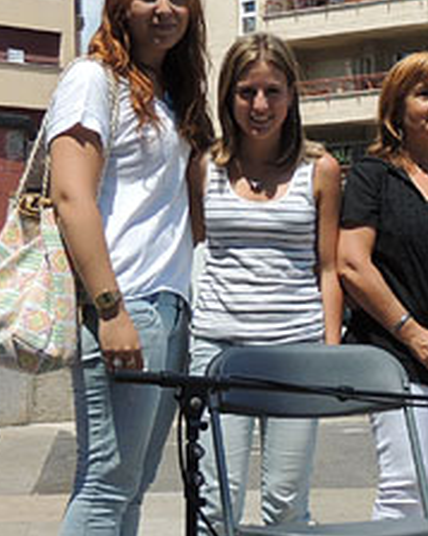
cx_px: 516
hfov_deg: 17.4
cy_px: 304
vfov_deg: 22.7
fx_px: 1331
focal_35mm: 84
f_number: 3.3
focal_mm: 7.1
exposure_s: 1/800
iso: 100
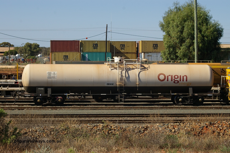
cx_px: 115
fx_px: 670
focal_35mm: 105
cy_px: 76
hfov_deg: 19.5
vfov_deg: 13.0
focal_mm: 70
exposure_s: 1/500
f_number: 8
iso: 200
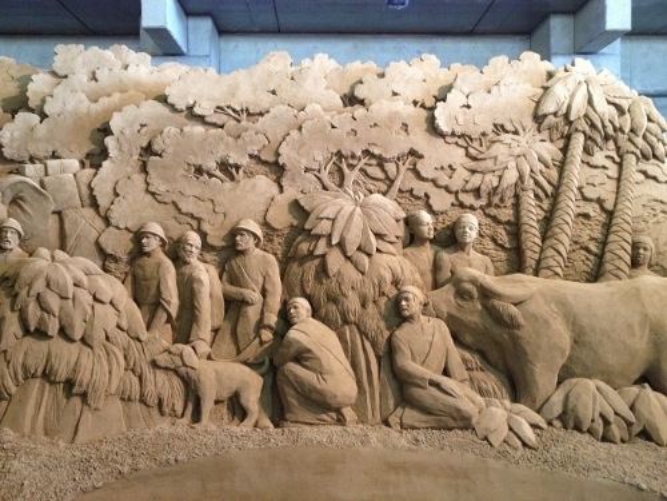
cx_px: 334
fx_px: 674
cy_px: 250
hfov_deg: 52.6
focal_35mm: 35
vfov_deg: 40.7
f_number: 2.4
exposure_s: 1/20
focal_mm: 4.28
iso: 250
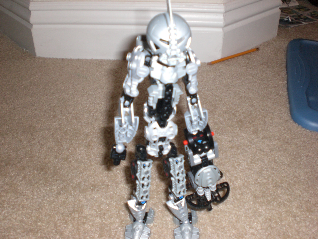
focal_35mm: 38
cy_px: 120
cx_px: 159
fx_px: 349
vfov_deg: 37.7
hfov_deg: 49.0
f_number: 3.1
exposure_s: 1/60
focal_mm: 6.3
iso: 200
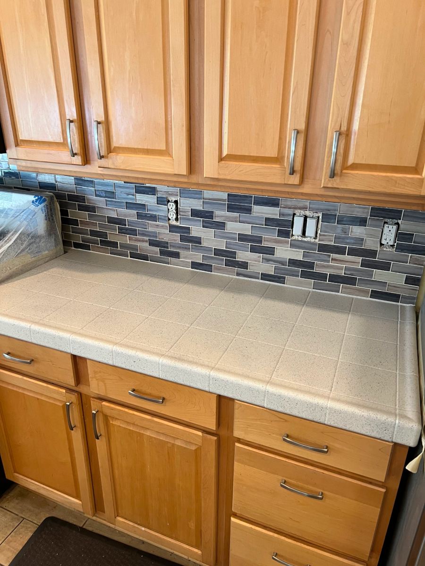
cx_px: 212
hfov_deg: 53.1
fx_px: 426
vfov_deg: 67.3
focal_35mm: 26
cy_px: 283
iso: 100
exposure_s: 1/60
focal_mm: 5.7
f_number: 1.5
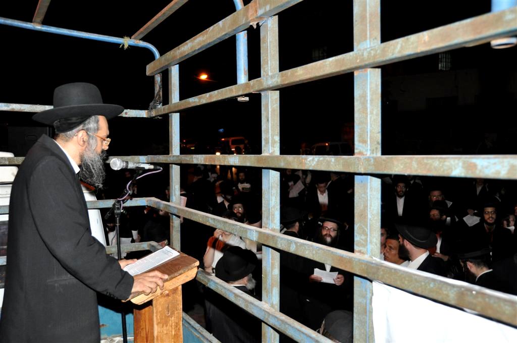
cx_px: 258
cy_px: 172
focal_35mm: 36
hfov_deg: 53.2
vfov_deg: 36.8
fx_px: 516
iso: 800
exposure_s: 1/60
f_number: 4
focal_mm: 24
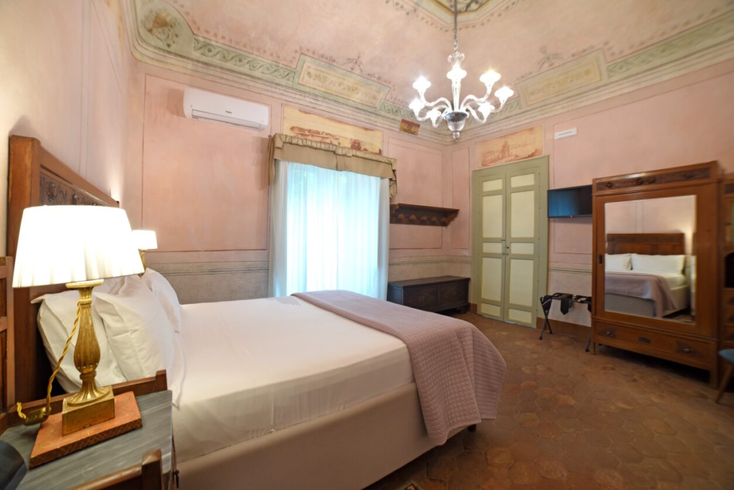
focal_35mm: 14
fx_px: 286
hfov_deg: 104.2
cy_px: 245
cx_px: 367
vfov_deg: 81.3
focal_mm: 14
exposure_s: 1/20
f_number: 7.1
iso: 800
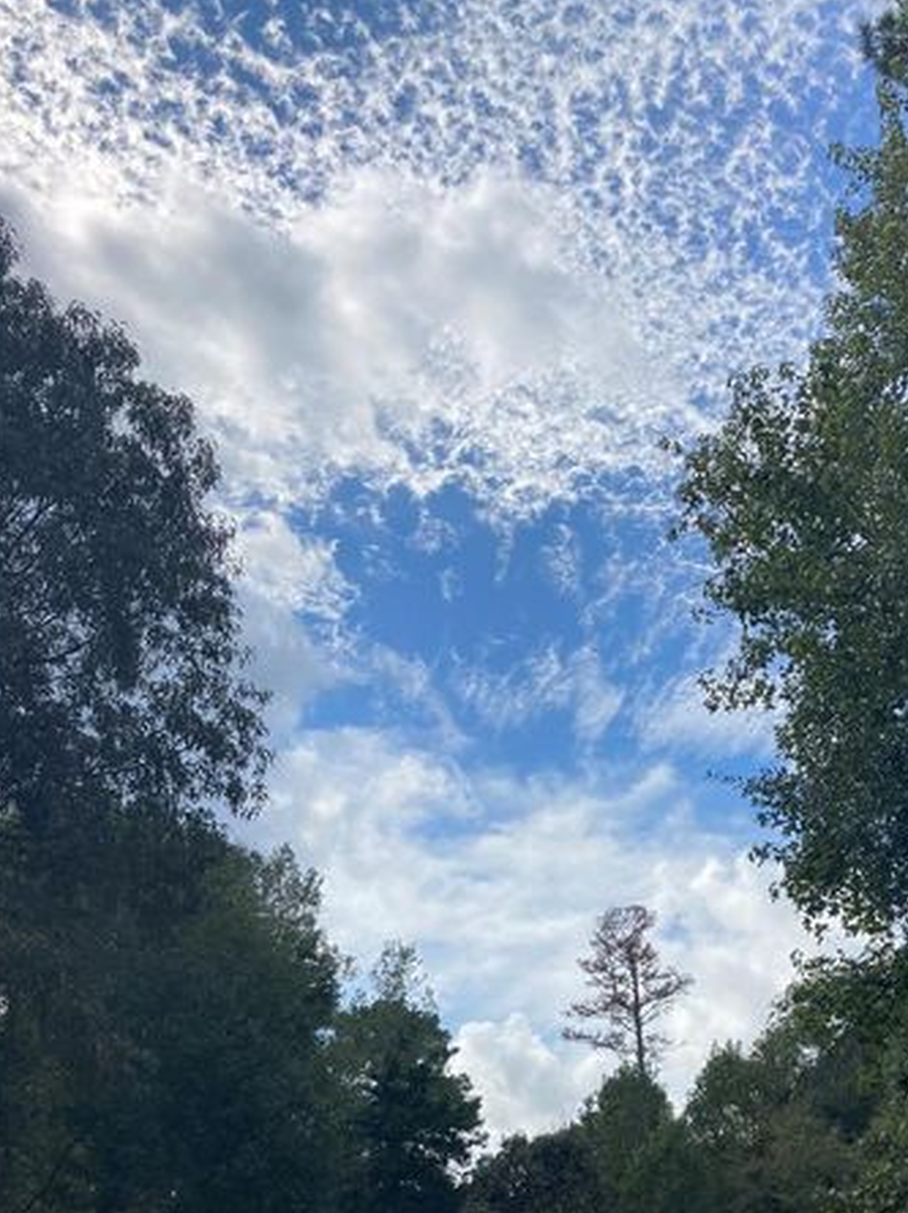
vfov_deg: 43.7
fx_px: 1471
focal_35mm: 42
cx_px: 646
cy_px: 879
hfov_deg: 33.8
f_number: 1.8
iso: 25
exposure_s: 1/3745
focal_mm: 3.99
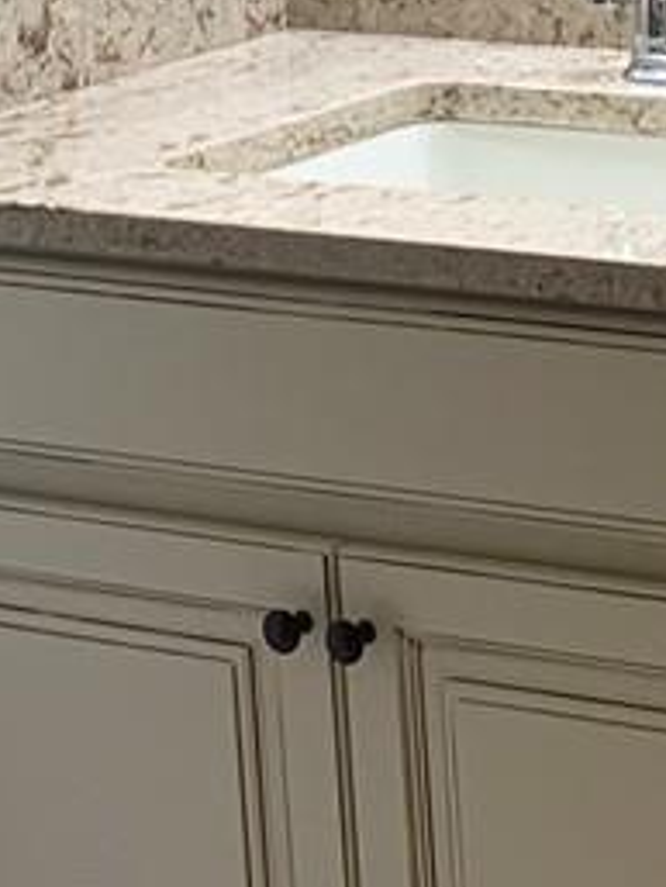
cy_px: -162
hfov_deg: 8.9
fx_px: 4152
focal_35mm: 162
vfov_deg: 11.9
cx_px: 1039
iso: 64
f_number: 1.8
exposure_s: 1/60
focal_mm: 4.25
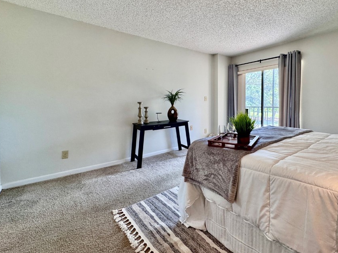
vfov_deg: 74.2
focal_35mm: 17
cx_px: 201
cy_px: 107
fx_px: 166
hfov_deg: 90.0
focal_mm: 2.22
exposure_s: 1/120
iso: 250
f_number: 2.2
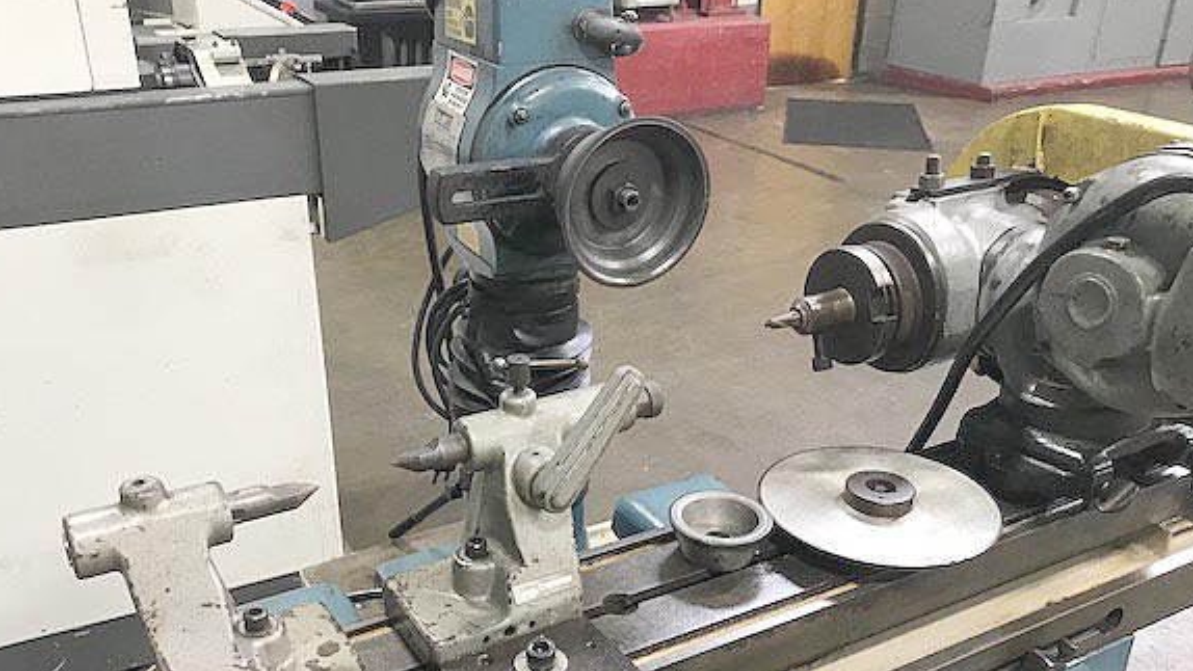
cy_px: 455
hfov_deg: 57.9
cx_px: 538
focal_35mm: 34
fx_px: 1076
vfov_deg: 34.3
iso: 50
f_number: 1.8
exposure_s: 1/15
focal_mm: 3.99
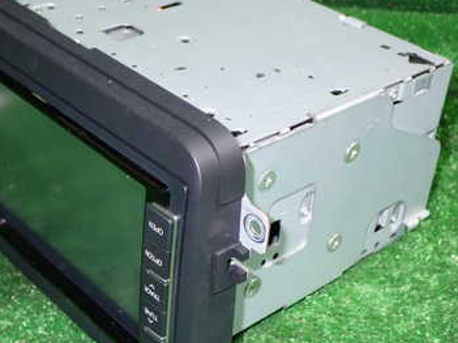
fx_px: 860
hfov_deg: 29.7
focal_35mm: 65
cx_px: 174
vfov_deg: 22.6
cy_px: 171
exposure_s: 1/40
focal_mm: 6.83
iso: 200
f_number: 2.7
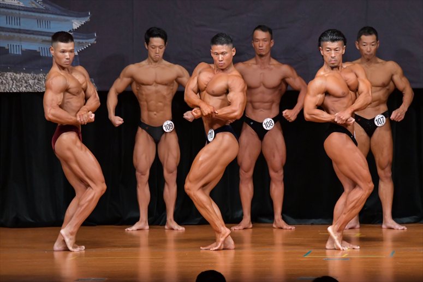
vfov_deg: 5.1
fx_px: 3171
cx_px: 212
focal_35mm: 270
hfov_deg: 7.6
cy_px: 141
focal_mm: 180
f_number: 5.6
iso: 5000
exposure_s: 1/400
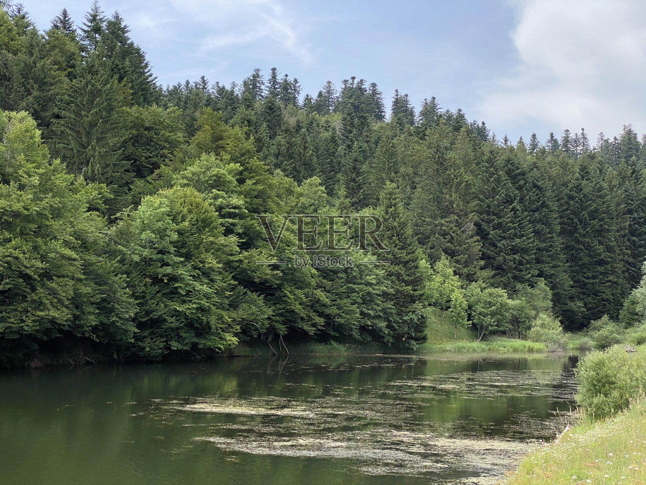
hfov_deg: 36.8
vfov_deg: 28.0
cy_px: 242
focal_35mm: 52
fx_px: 970
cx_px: 323
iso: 20
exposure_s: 1/1020
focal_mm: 6
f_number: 2
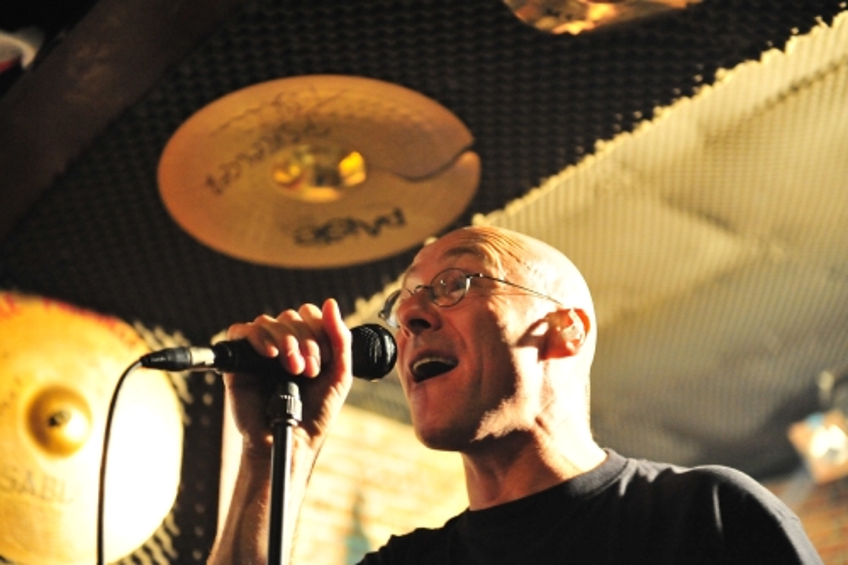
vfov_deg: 19.4
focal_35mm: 70
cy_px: 282
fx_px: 1648
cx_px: 424
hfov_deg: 28.9
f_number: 2.8
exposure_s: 1/50
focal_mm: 70
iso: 6400
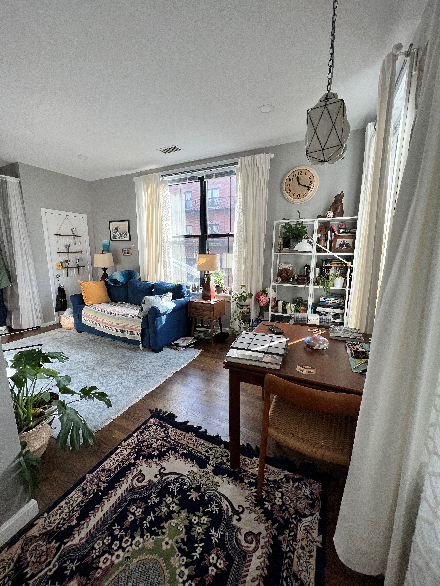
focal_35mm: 13
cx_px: 220
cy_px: 293
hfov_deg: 89.9
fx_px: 220
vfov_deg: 106.2
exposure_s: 1/120
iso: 80
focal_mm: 1.57
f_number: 1.8
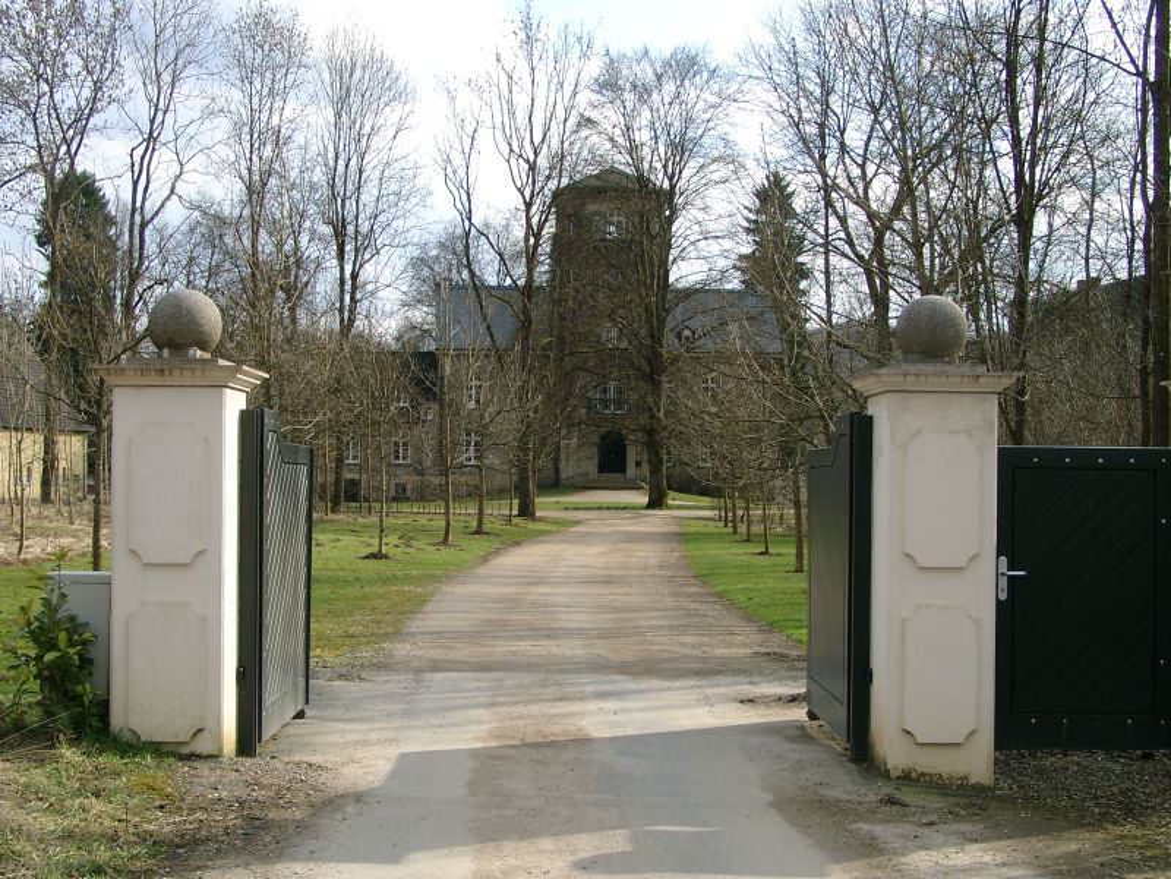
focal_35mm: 50
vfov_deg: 29.1
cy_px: 440
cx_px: 586
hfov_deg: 38.2
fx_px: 1691
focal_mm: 10.4
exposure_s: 1/369
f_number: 4
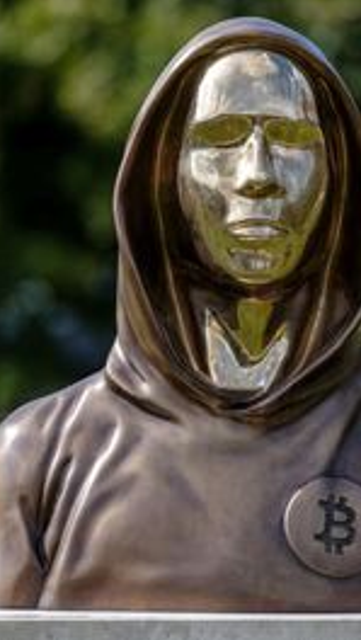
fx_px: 4821
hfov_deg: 4.3
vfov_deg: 7.6
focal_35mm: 284
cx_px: 267
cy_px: 321
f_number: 3.2
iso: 160
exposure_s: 1/800
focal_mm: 119.2
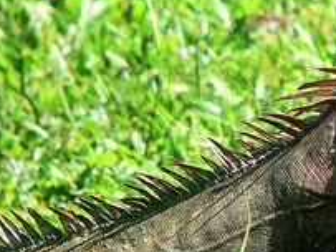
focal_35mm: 1064
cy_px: 107
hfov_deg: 1.9
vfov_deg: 1.4
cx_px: 402
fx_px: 10322
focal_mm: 72
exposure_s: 1/320
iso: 80
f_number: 4
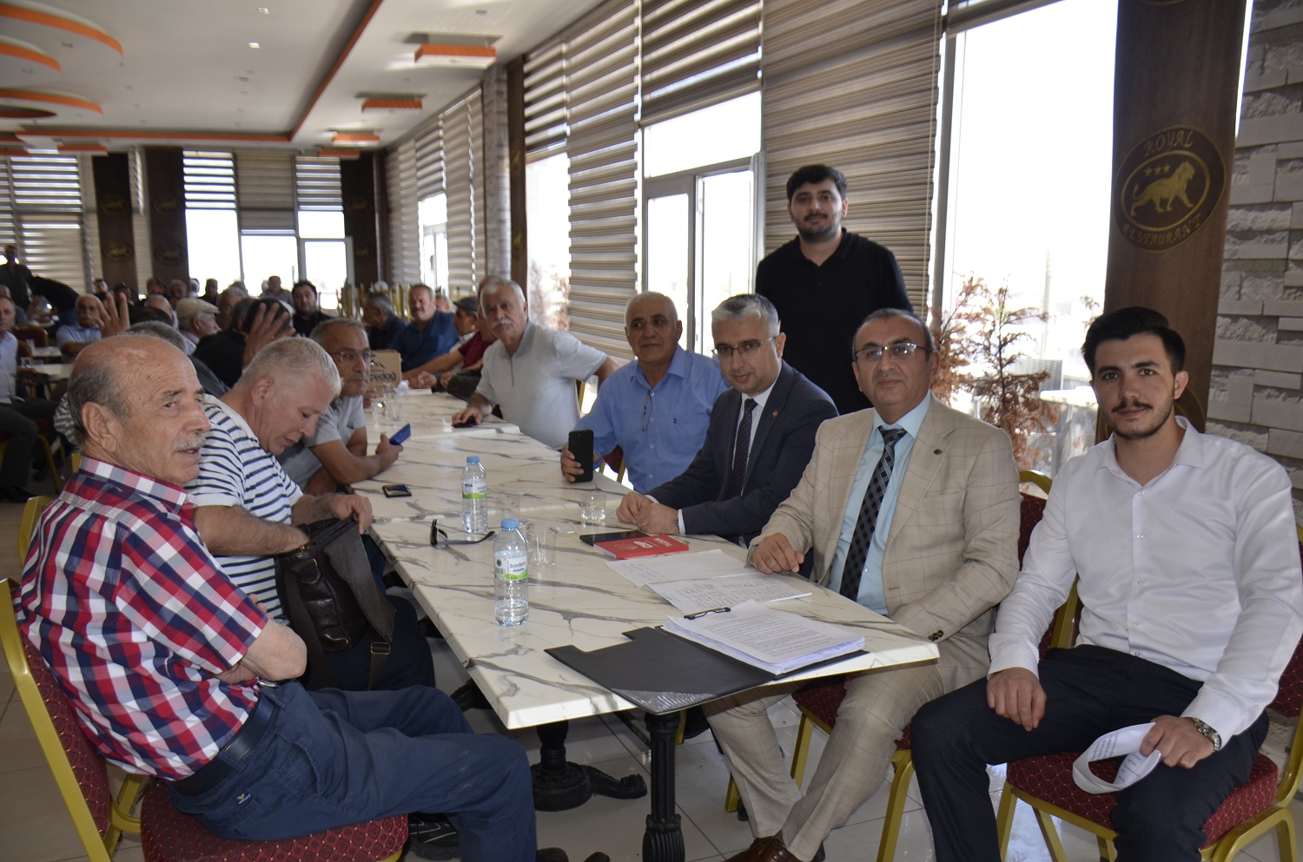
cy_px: 431
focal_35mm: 30
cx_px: 652
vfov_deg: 43.4
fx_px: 1083
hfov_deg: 62.0
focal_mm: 20
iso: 200
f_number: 3.5
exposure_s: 1/160
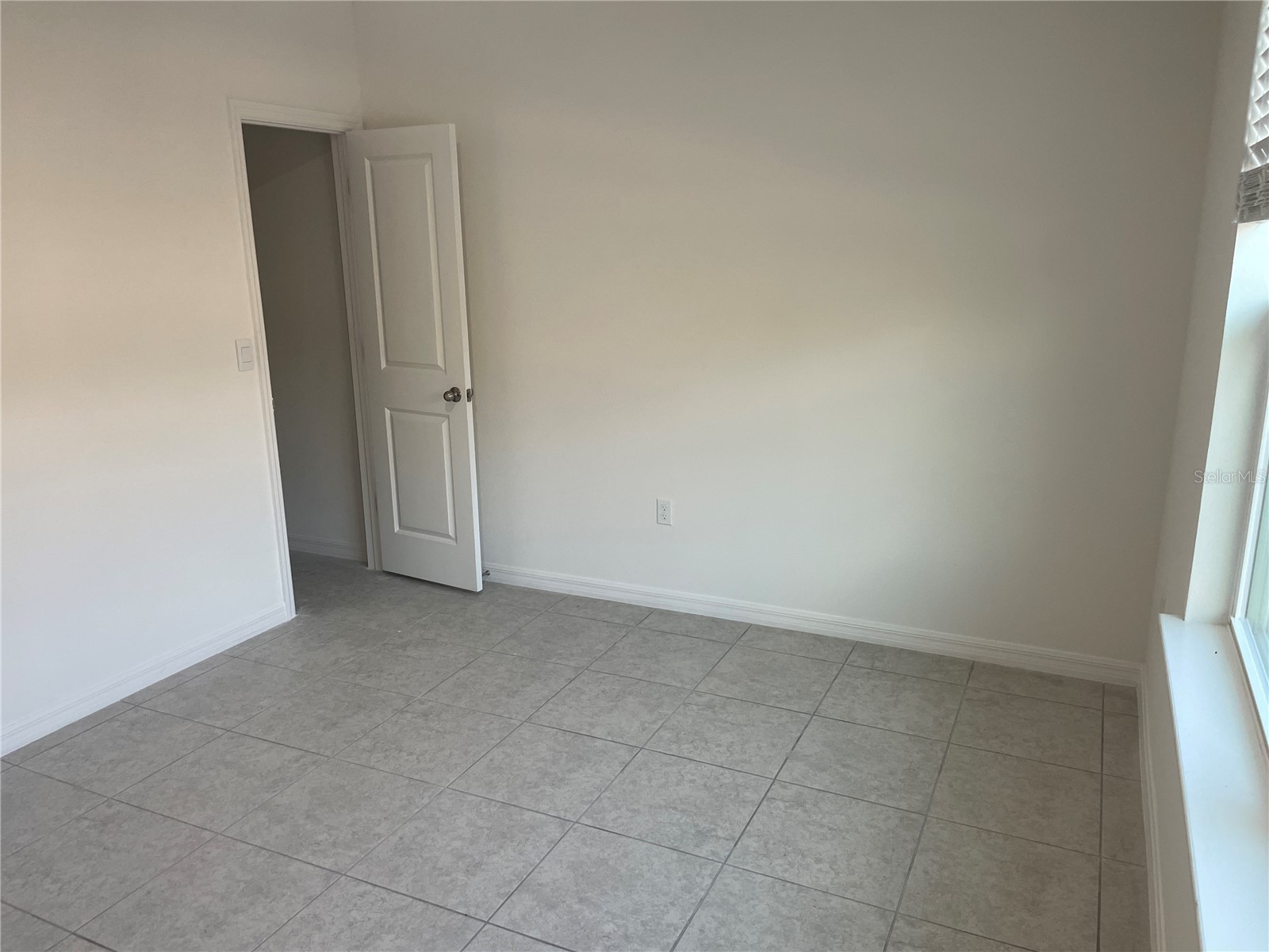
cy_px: 476
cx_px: 634
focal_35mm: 26
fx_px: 953
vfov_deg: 53.1
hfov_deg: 67.3
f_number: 1.6
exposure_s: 1/120
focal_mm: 4.2
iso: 125
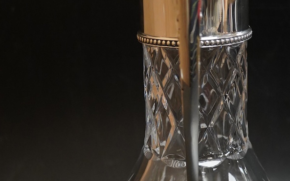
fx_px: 688
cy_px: 113
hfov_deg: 23.8
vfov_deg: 15.0
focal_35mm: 87
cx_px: 180
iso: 2500
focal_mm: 30
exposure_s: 1/400
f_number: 5
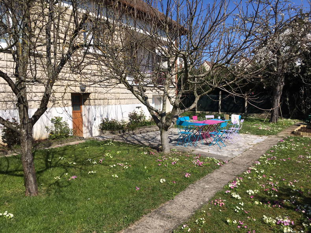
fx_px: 260
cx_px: 156
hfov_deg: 61.7
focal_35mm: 29
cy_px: 116
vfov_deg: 48.2
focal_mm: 4.15
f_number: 2.2
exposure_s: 1/2331
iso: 25
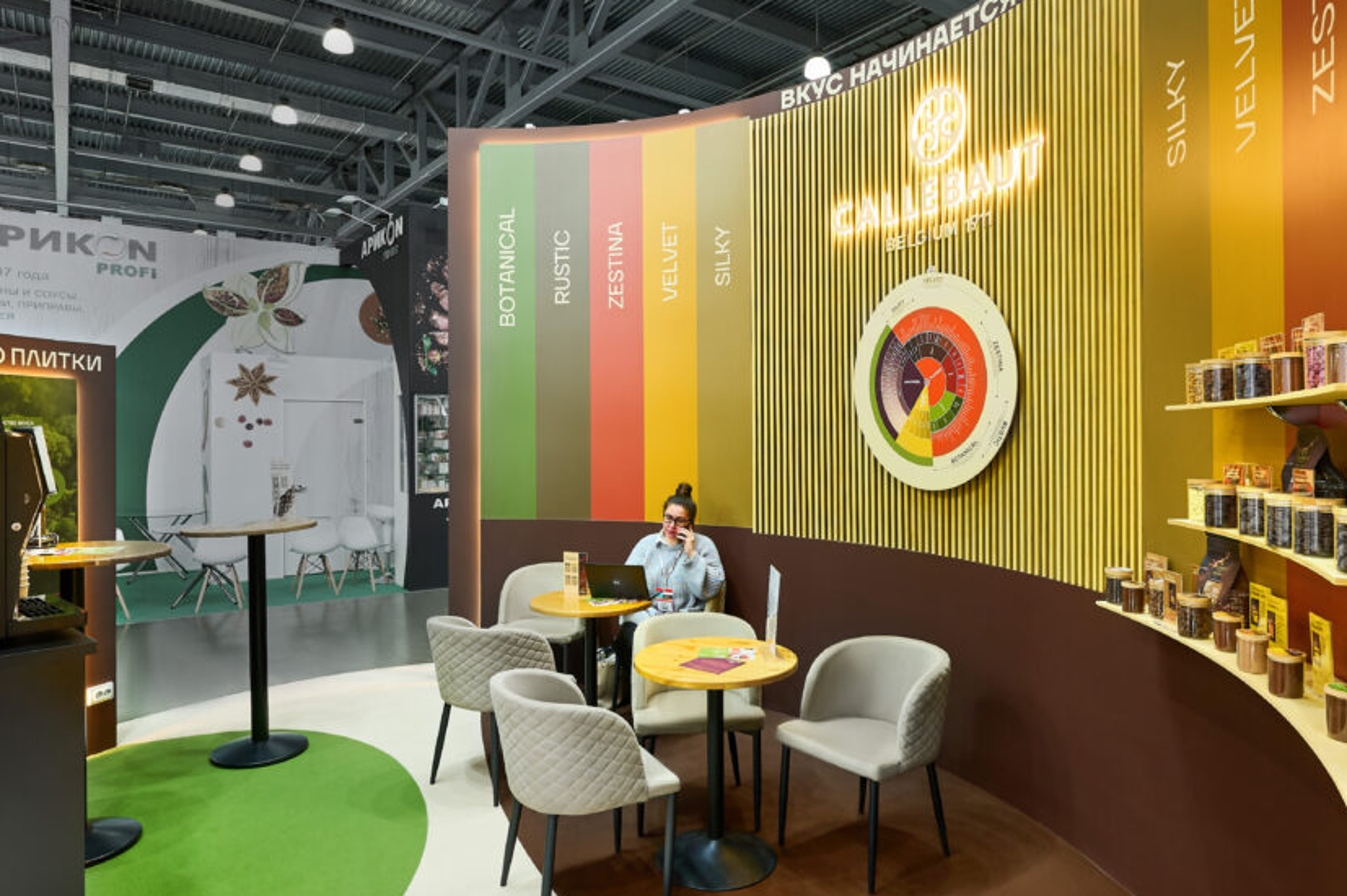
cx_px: 717
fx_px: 822
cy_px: 424
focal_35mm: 22
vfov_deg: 57.1
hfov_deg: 78.5
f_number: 8
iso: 250
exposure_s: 1/20
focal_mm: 14
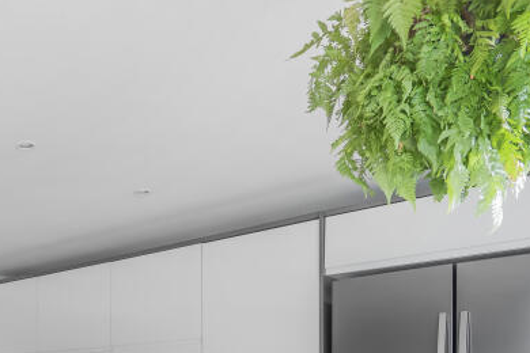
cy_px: 407
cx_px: -41
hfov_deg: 38.9
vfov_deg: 28.4
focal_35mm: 42
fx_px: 618
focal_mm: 16
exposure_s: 1/13
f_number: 9
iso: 200
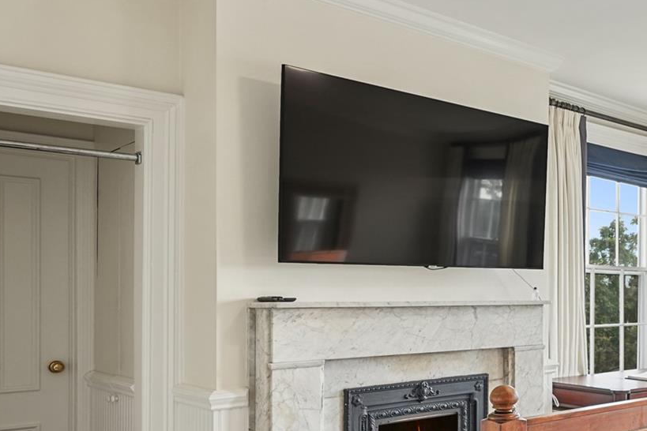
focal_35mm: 40
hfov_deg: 40.6
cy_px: 296
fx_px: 719
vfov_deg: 33.0
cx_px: 685
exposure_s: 1/13
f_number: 7.1
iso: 250
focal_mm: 16
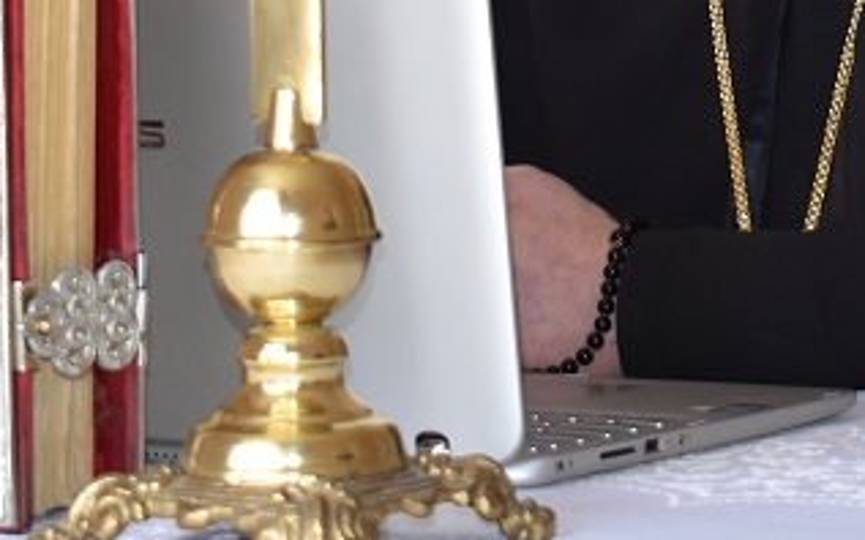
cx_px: 857
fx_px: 3960
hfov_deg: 12.3
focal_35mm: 168
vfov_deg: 7.6
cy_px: -319
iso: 800
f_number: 4.5
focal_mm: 34
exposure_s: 1/160
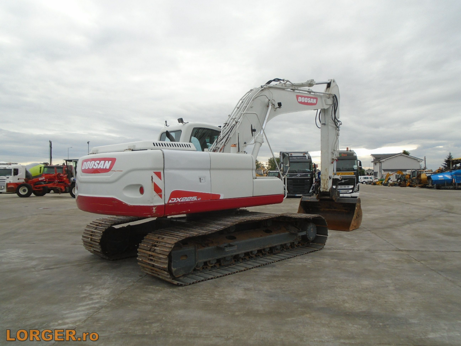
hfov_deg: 67.3
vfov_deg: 53.1
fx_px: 346
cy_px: 173
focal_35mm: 26
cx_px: 230
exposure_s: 1/500
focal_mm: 4.6
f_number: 3.2
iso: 100
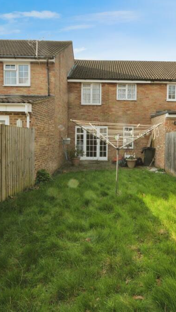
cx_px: 107
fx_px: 199
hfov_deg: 47.4
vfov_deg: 76.3
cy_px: 154
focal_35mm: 24
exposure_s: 1/250
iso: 500
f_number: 16
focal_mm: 10
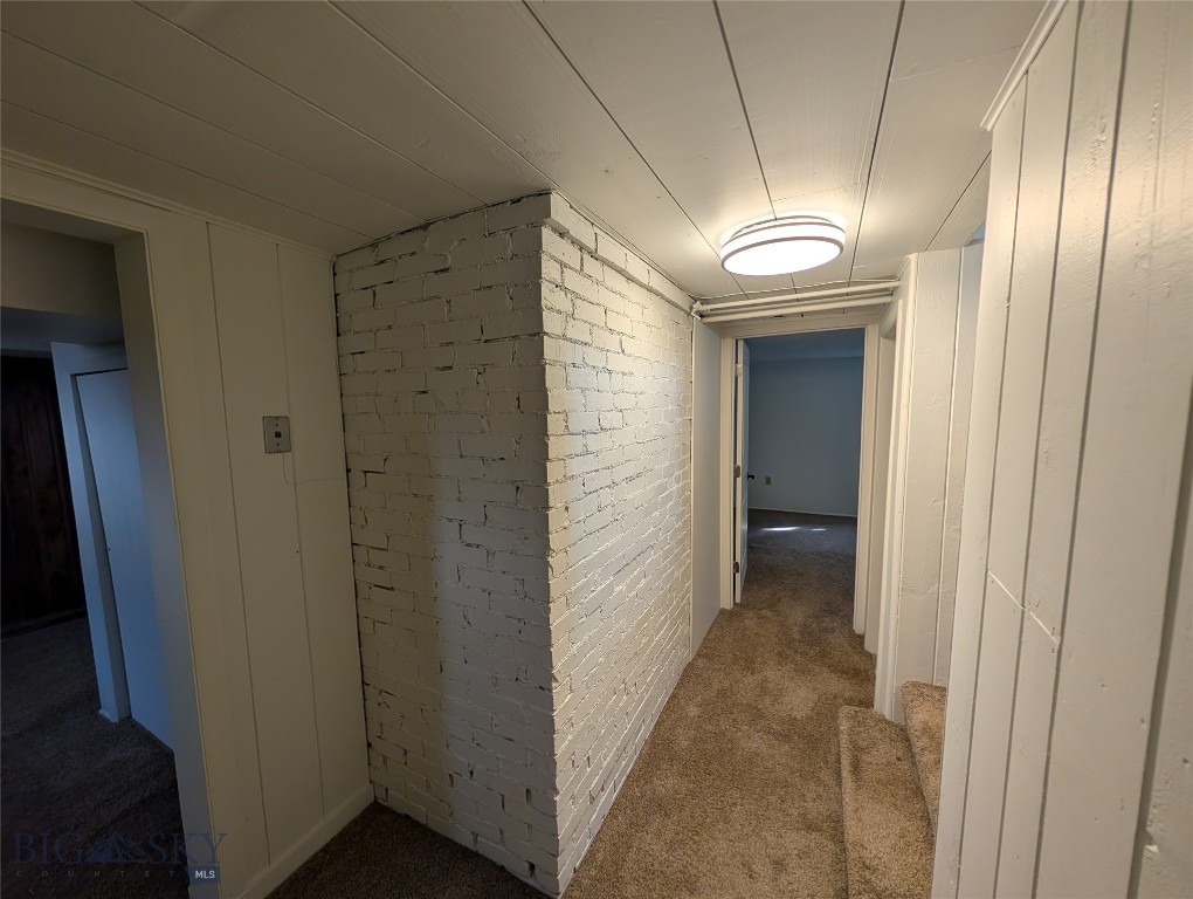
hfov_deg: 110.5
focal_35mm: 12
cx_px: 596
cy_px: 450
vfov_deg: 94.6
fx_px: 414
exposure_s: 1/120
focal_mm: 2.02
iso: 64
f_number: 1.7
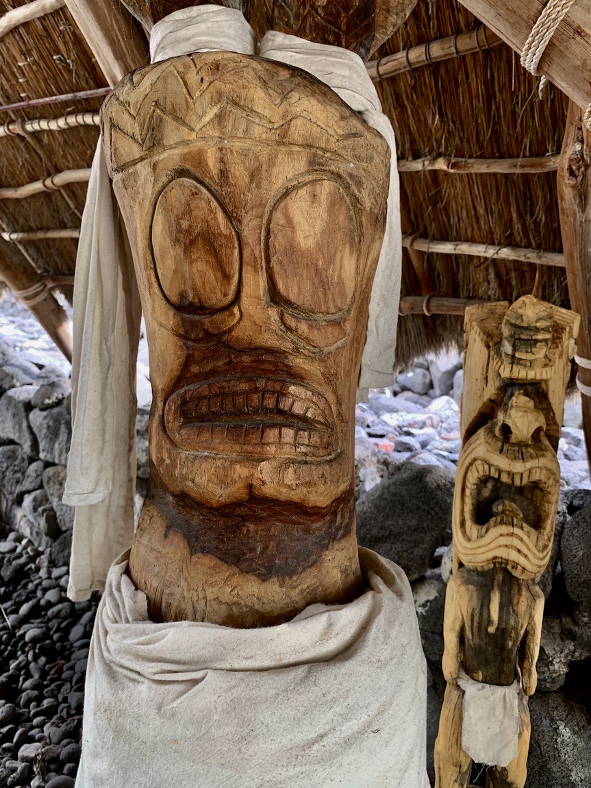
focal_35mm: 26
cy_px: 394
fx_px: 592
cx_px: 296
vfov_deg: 67.3
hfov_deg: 53.1
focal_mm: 4.25
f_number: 1.8
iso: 100
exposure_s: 1/60
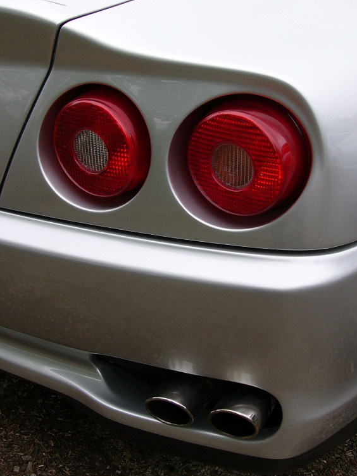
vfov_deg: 38.8
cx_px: 192
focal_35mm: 49
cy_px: 206
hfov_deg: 29.7
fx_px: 674
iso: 50
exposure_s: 1/160
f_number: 4
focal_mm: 6
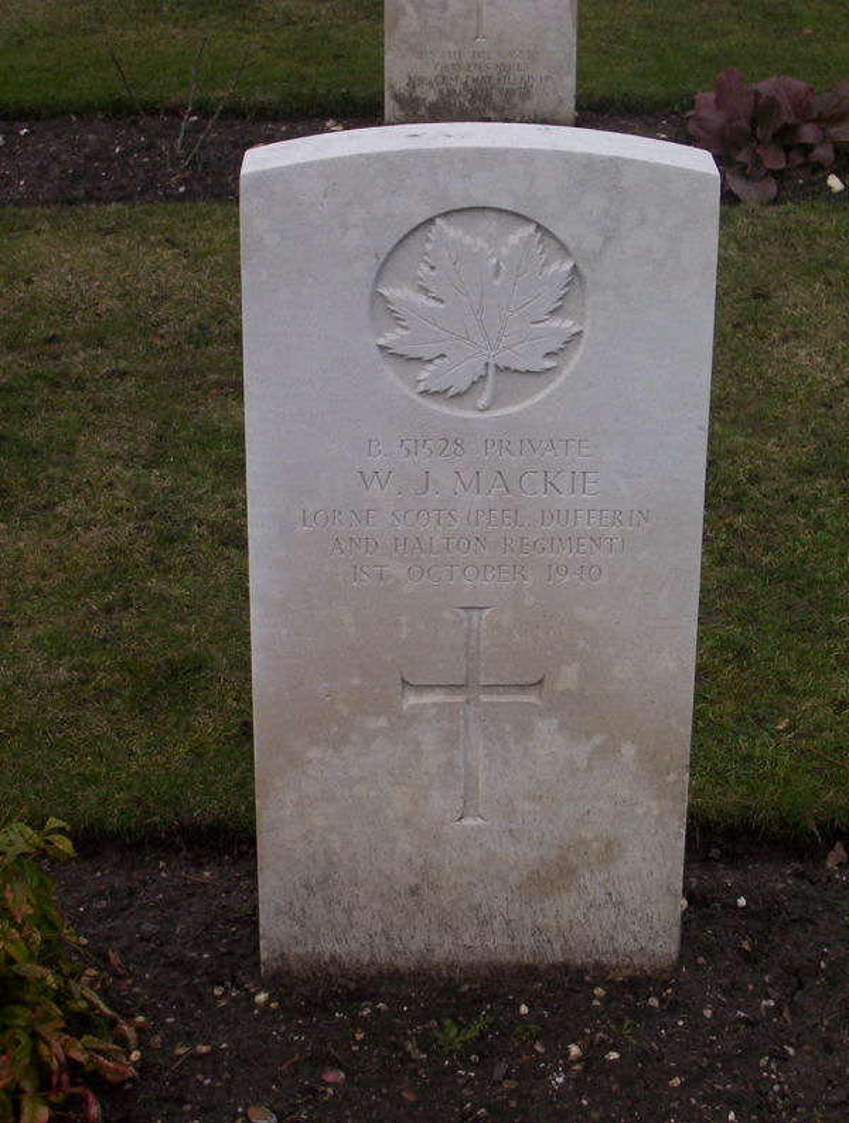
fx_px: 2634
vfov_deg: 24.0
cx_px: 424
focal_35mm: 81
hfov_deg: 18.3
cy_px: 562
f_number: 3.62
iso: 100
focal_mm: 10.76
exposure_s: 1/314
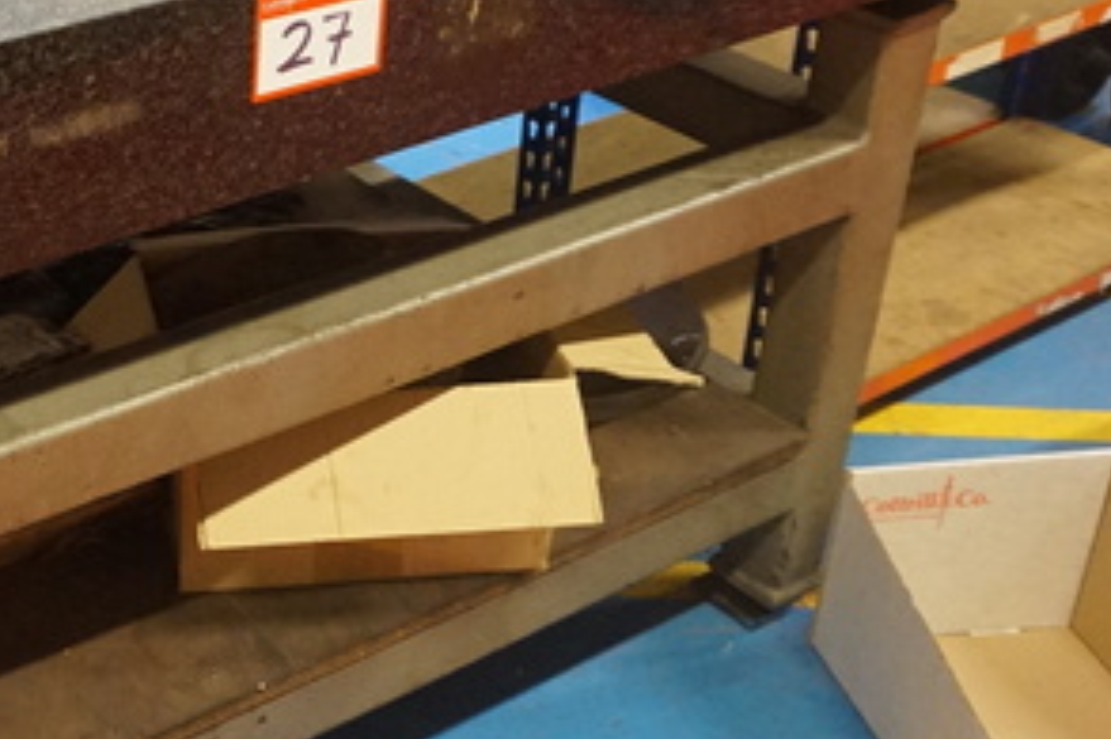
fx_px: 1820
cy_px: 171
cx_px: -15
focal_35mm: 59
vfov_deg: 22.7
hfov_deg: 31.3
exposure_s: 1/100
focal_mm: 16
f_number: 3.5
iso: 3200
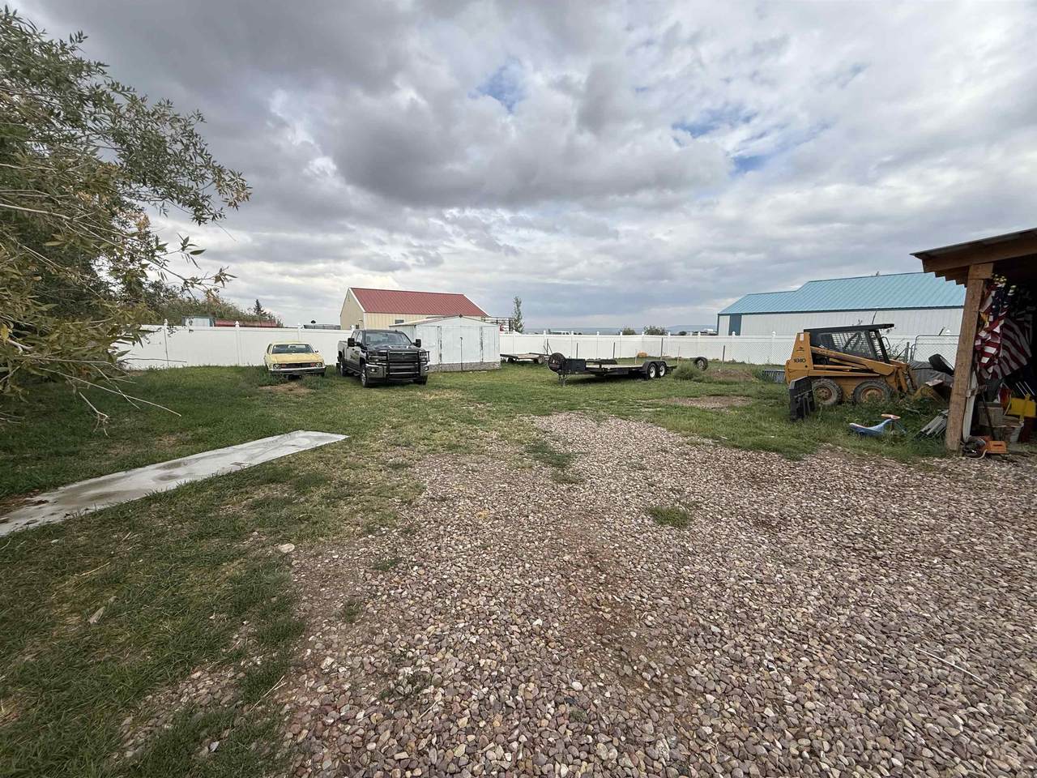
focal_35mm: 14
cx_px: 518
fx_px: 419
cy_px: 389
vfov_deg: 85.7
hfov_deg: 102.1
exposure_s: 1/1464
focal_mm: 2.22
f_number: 2.2
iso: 50
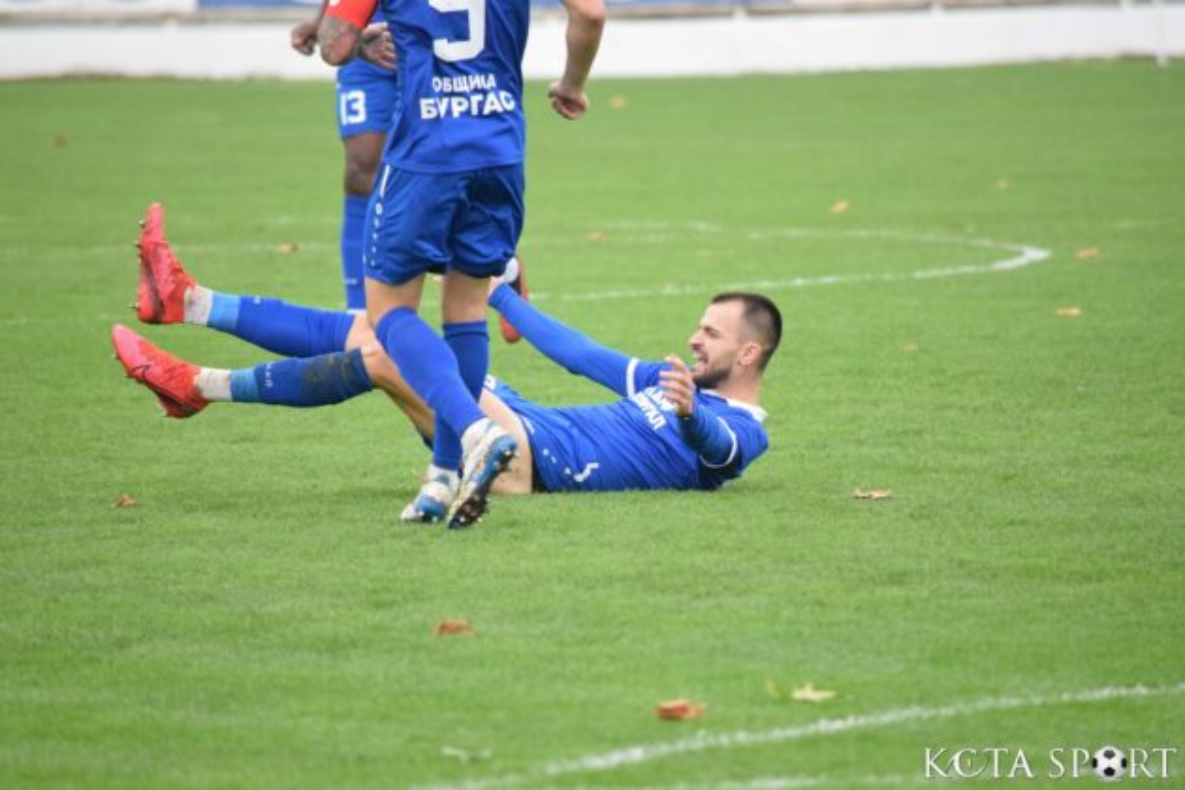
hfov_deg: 4.6
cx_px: 592
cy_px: 395
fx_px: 14811
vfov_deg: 3.1
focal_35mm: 450
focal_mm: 300
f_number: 5.6
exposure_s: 1/800
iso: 3200
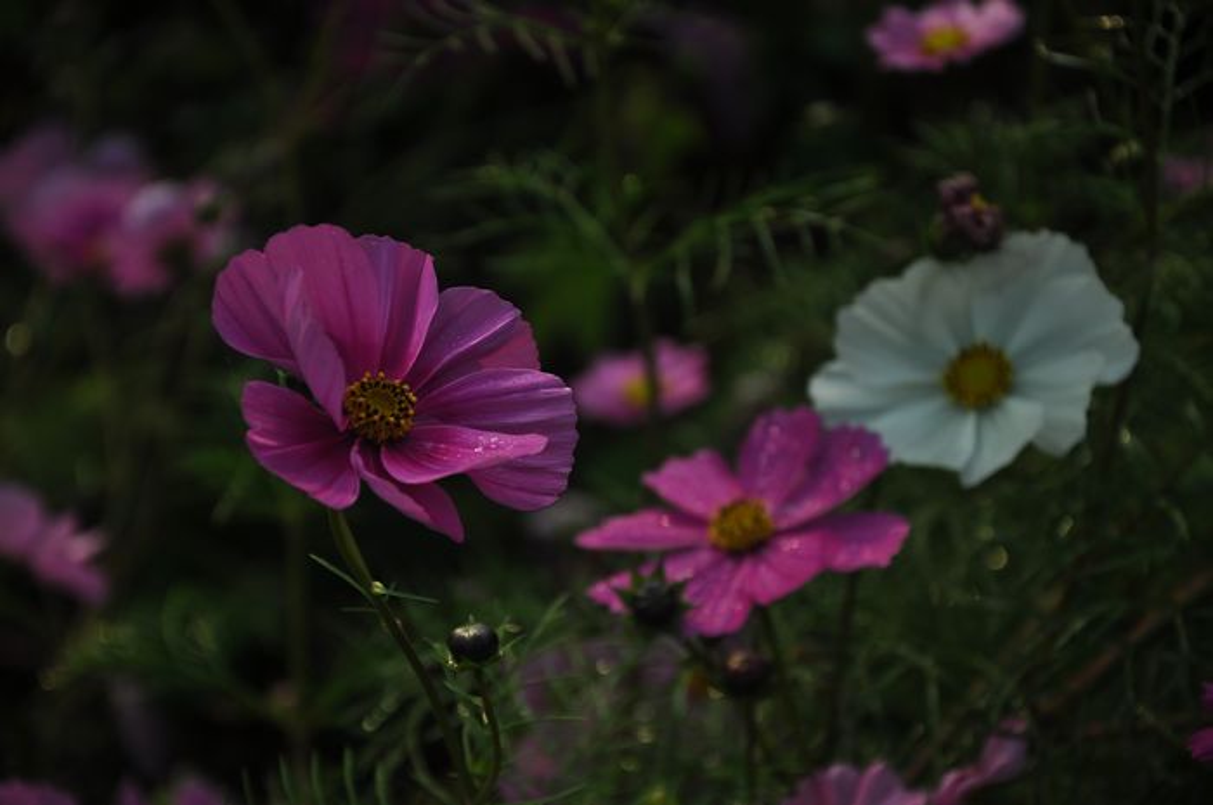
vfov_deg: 8.7
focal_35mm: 158
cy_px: 402
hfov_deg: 13.1
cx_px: 606
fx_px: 5301
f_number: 5.6
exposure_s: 1/320
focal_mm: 105
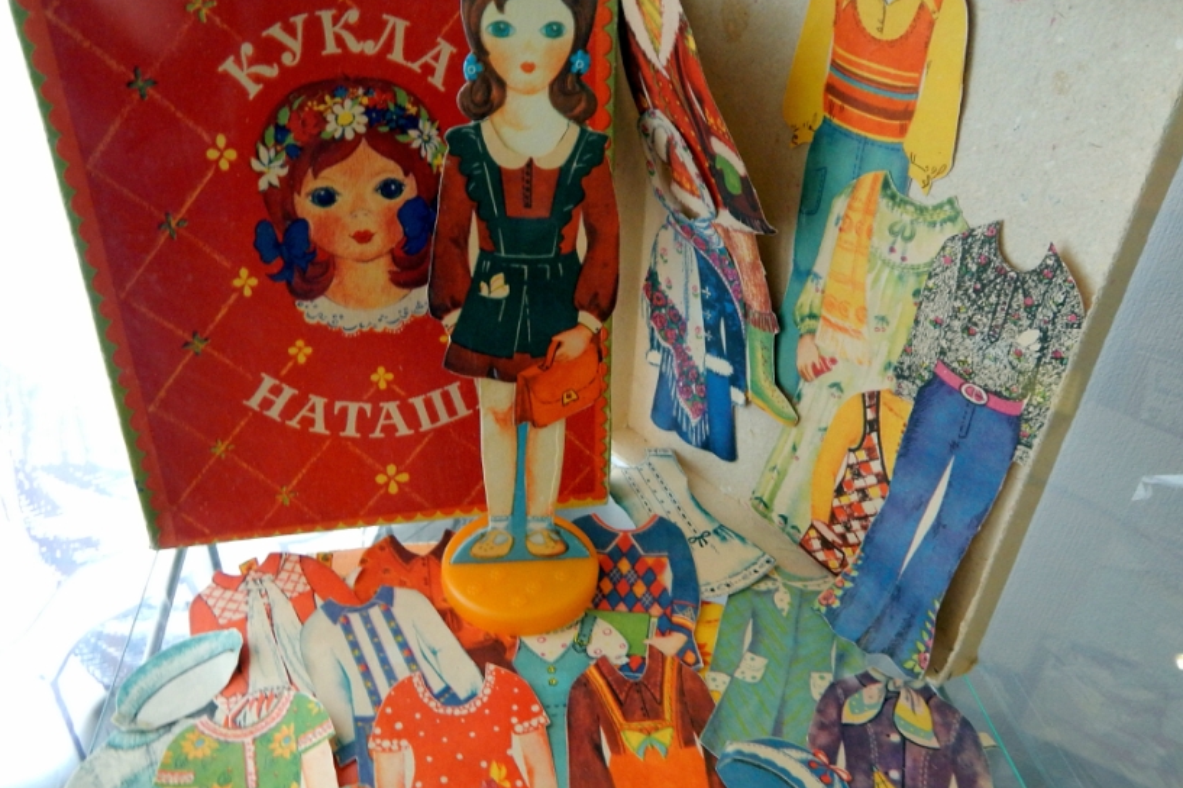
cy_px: 433
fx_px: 985
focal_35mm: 30
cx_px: 555
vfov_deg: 43.5
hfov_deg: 61.9
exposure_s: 1/30
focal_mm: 4
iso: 280
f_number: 3
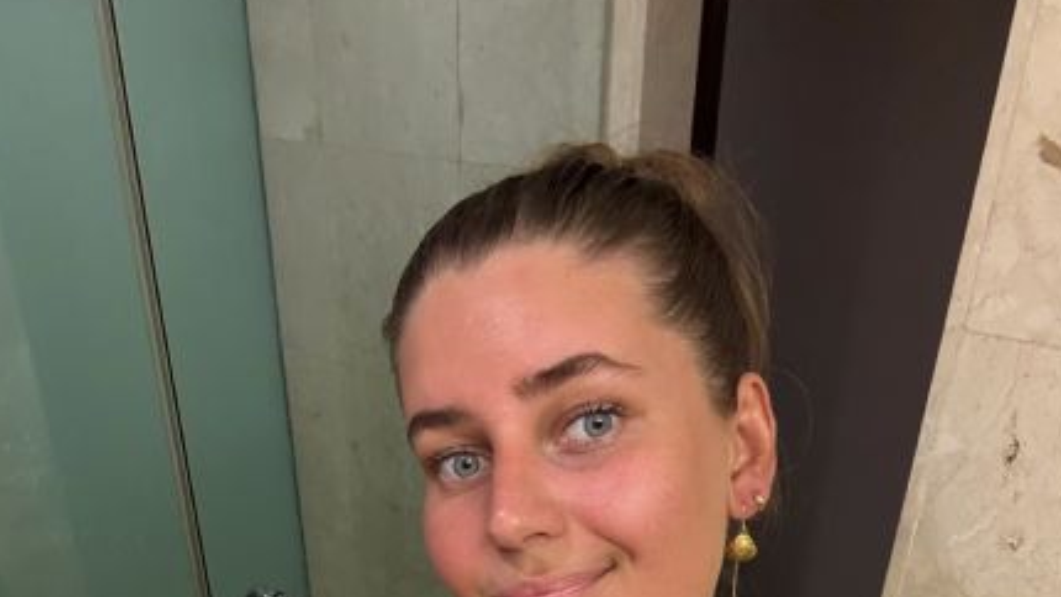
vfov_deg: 29.0
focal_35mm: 35
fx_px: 985
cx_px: 526
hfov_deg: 56.6
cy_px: 723
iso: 200
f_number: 1.9
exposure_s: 1/33
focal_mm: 2.69
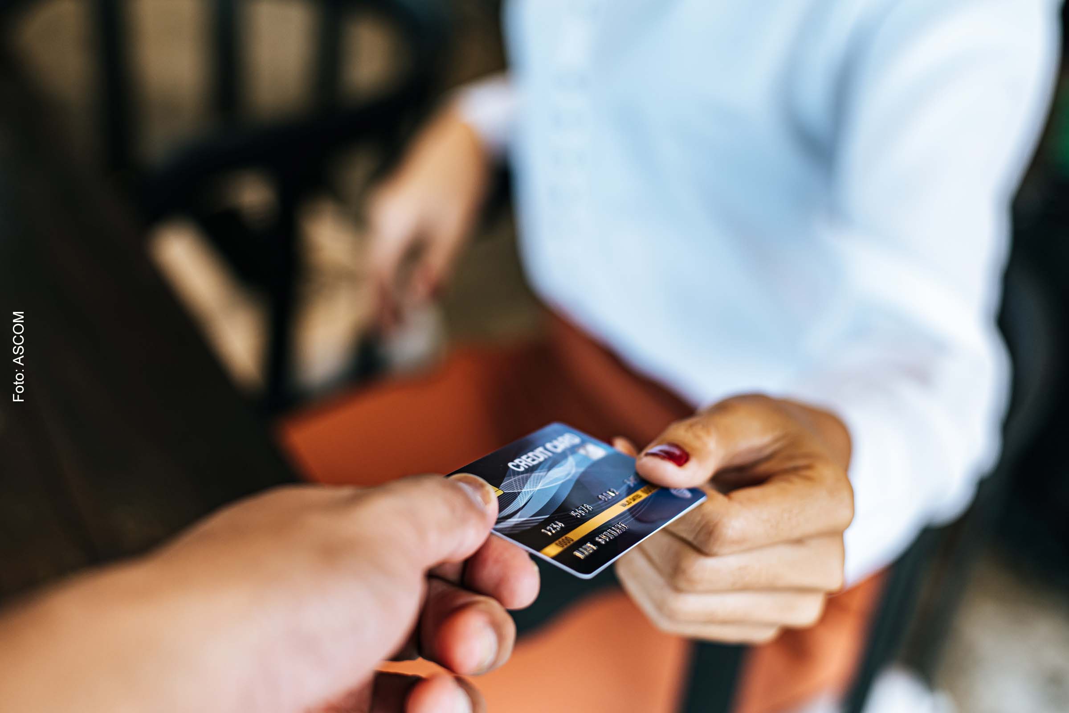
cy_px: 356
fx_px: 1485
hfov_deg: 39.6
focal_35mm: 50
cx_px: 534
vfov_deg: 27.0
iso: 400
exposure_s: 1/100
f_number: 2.5
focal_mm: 50
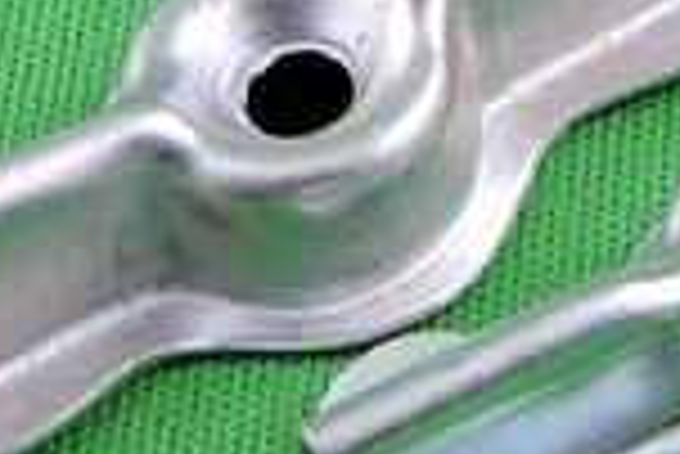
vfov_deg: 5.6
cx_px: 1034
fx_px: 4538
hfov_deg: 8.4
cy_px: -463
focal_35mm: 240
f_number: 4
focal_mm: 8.1
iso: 140
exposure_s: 1/30
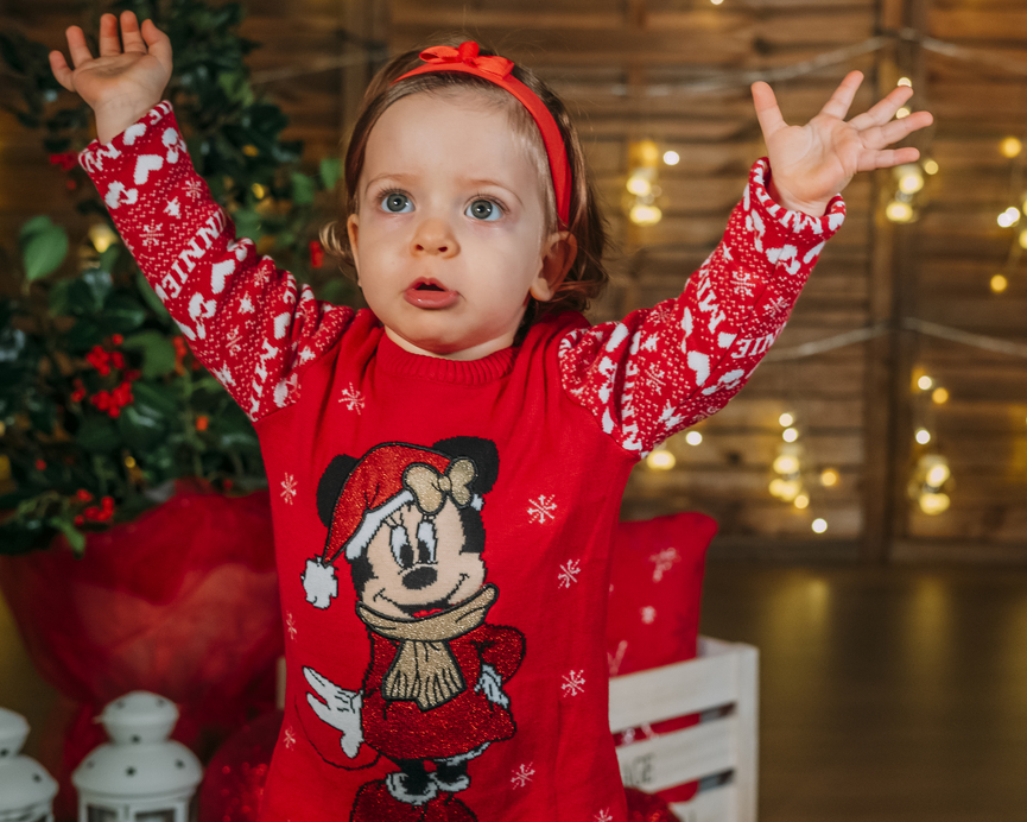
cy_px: 349
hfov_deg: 27.5
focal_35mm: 69
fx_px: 2097
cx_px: 596
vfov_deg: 22.1
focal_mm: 35
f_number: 3.6
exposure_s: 1/125
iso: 1600
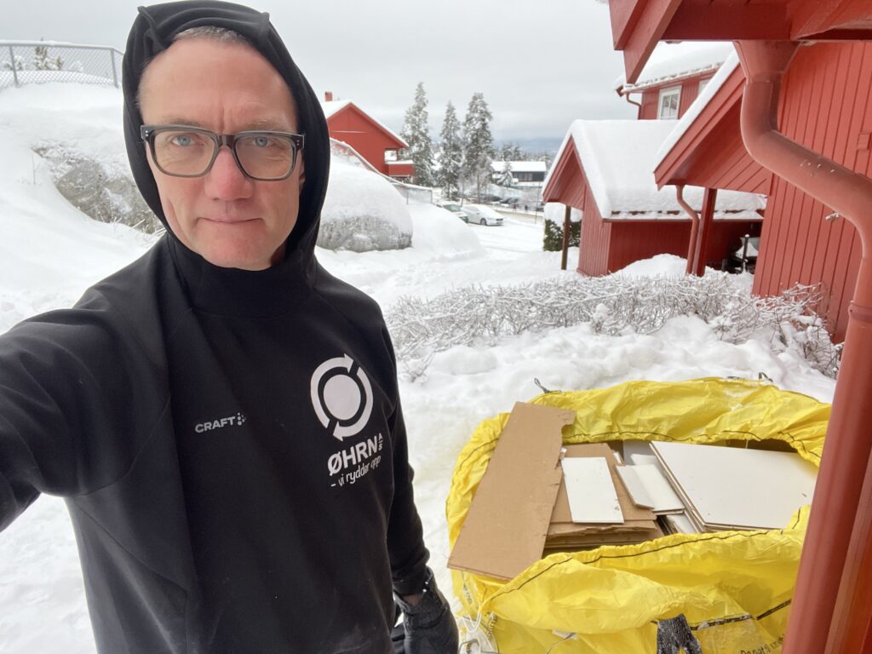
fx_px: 579
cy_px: 327
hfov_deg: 73.9
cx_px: 436
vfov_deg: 58.9
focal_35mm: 23
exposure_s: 1/121
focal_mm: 2.71
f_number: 2.2
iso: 50
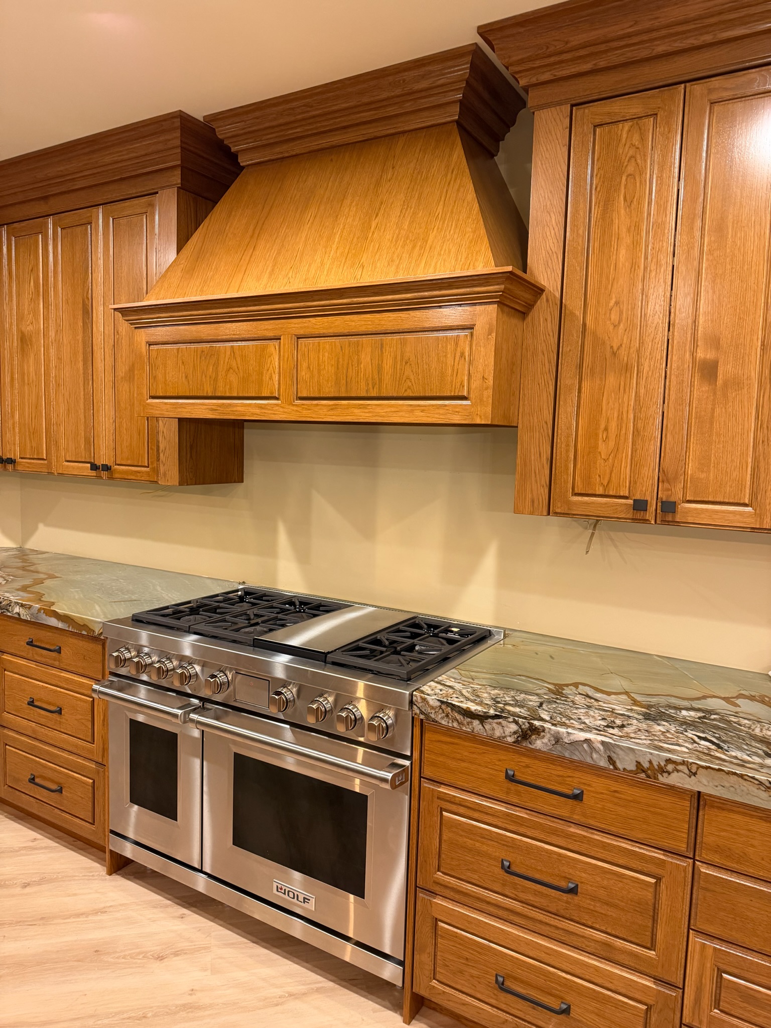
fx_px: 713
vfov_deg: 71.6
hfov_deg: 56.8
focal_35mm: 24
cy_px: 514
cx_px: 386
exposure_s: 1/60
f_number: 1.78
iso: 400
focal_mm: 6.76
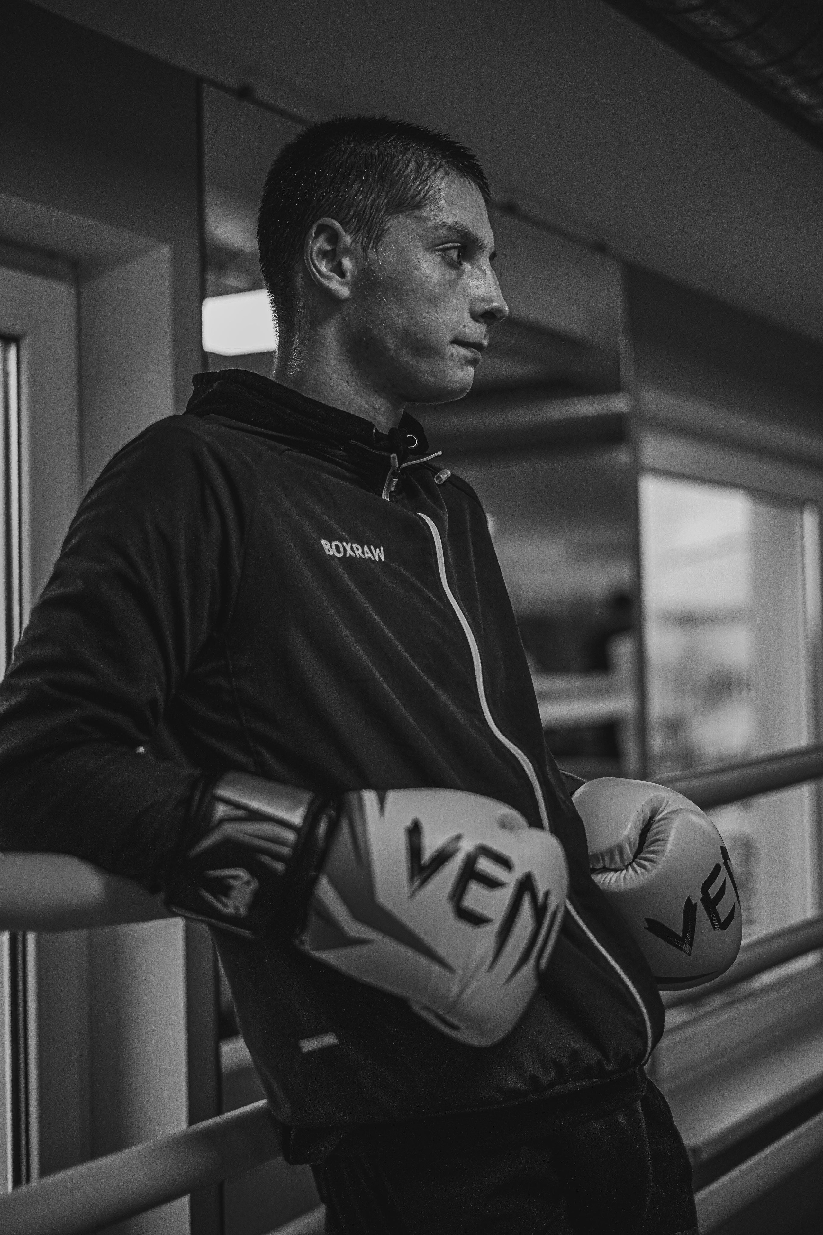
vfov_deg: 39.6
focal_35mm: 50
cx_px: 412
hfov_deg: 27.0
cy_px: 618
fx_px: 1714
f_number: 1.8
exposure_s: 1/1600
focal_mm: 50
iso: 2500
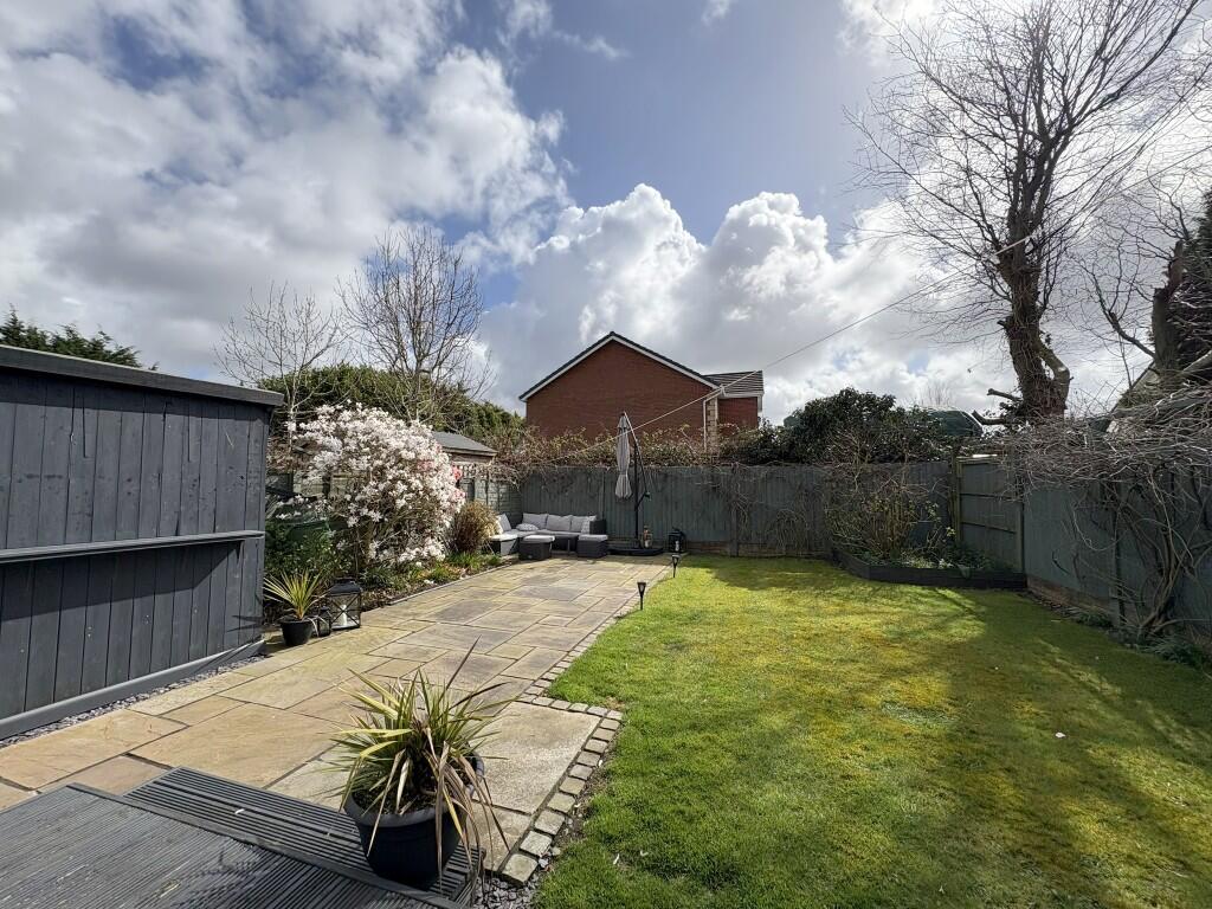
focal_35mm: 14
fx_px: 490
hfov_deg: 102.1
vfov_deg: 85.7
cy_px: 454
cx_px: 606
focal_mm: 2.22
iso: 64
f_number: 2.2
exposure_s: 1/3546
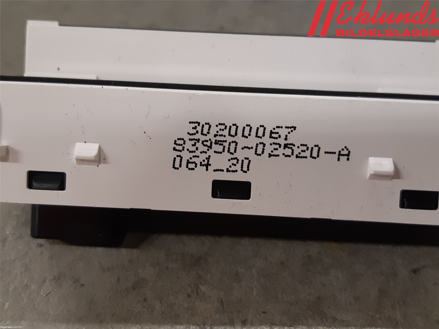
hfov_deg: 67.3
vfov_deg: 53.1
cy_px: 164
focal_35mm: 26
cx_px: 220
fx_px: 330
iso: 100
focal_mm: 3.93
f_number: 1.7
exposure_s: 1/50
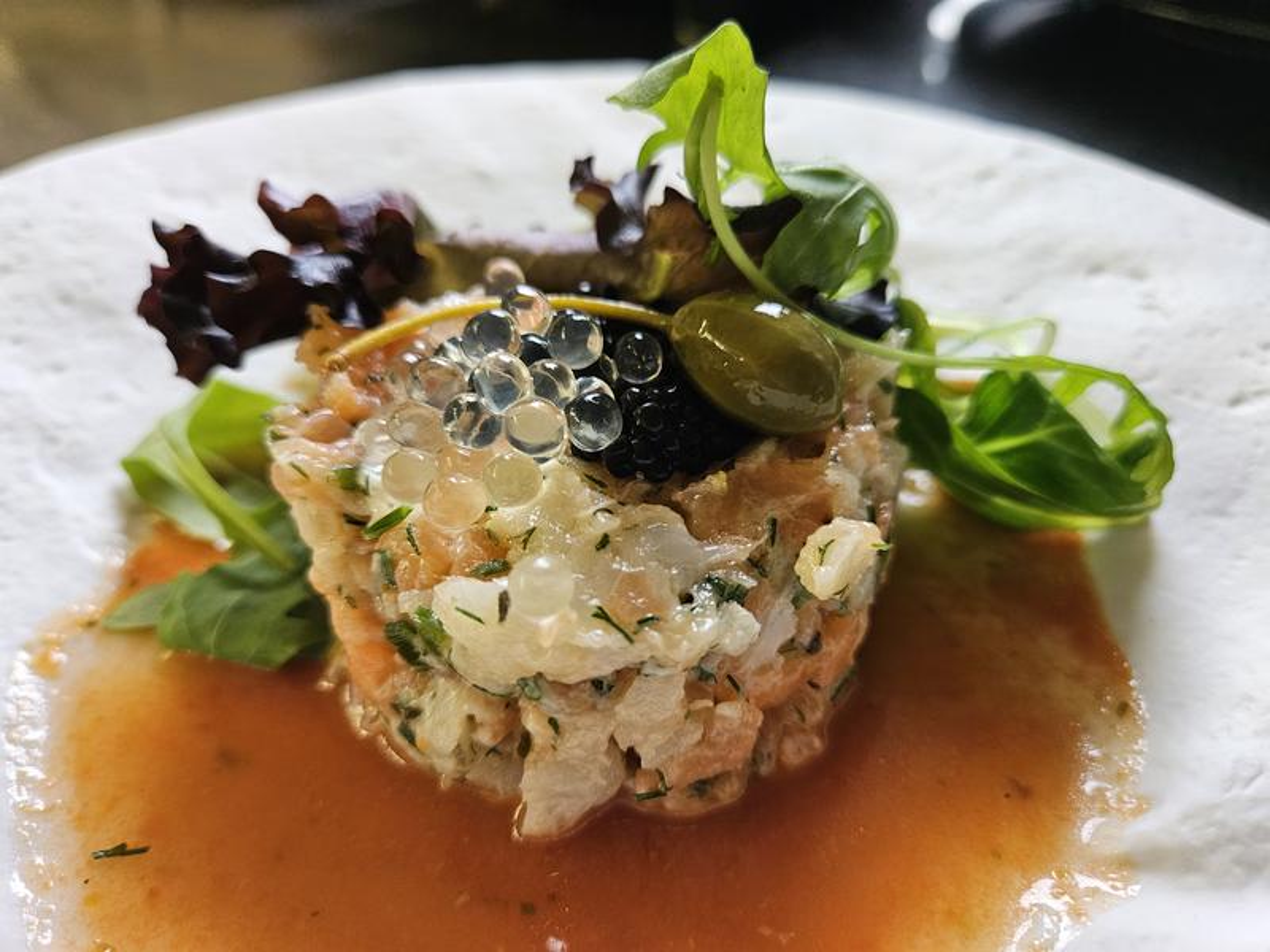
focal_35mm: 23
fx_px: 844
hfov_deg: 73.9
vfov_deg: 58.9
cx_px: 635
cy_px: 476
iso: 400
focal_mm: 5.4
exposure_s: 1/100
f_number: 1.8
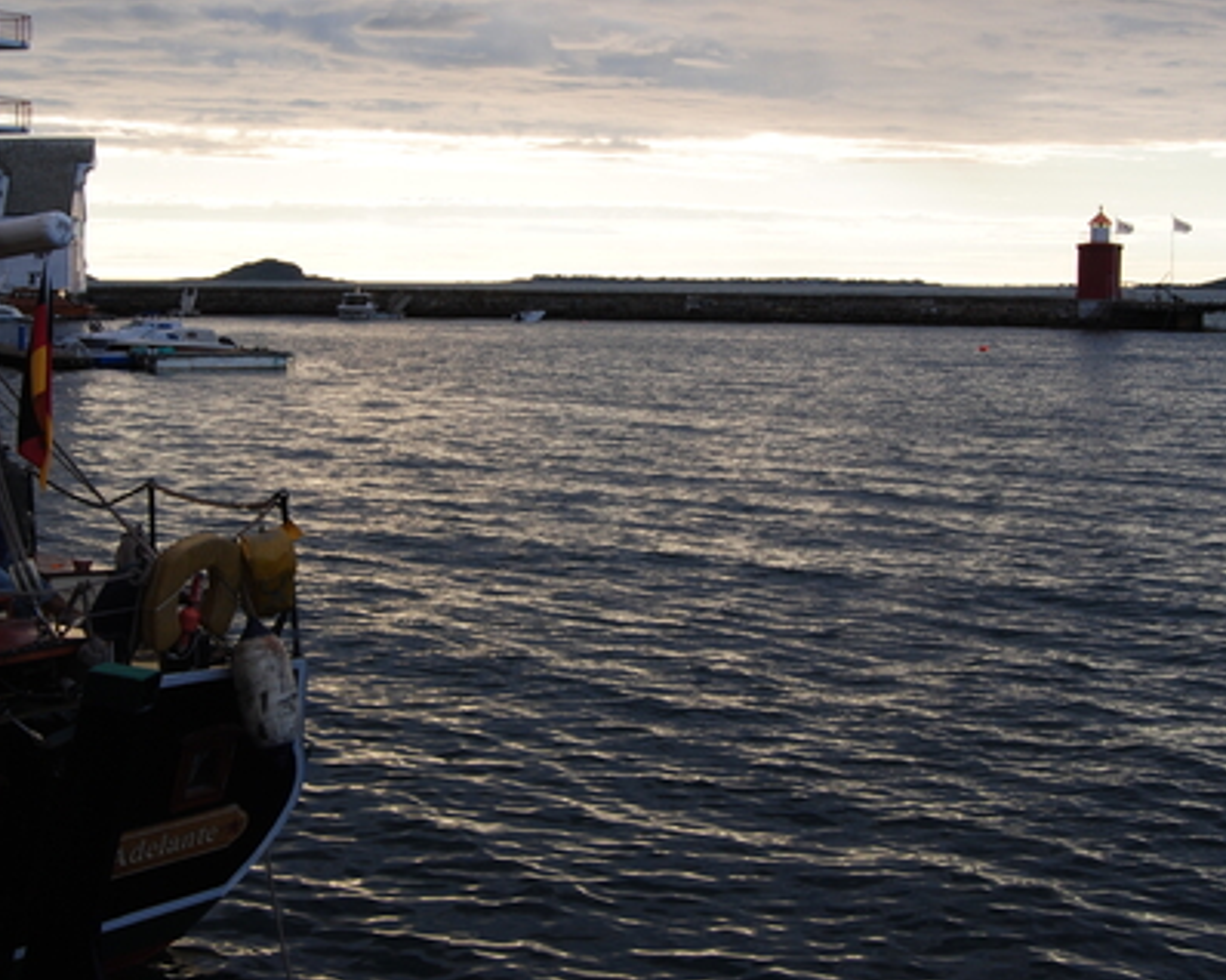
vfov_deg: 29.6
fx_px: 1850
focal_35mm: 51
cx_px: 521
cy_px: 413
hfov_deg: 36.6
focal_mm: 24
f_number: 9
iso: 200
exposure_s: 1/160
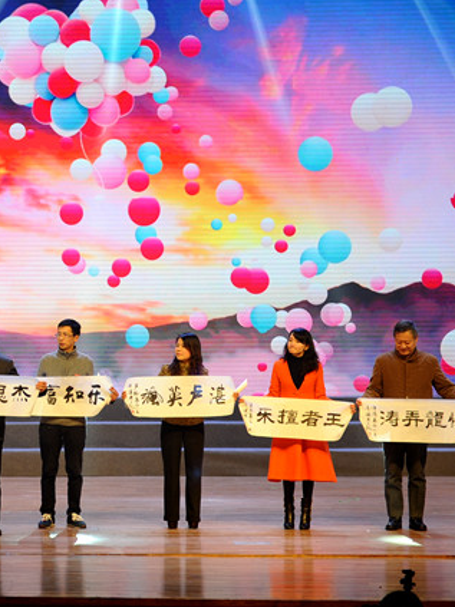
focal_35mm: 96
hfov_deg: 15.3
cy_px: 303
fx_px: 1683
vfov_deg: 20.4
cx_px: 75
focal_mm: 66
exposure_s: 1/250
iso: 400
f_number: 2.8
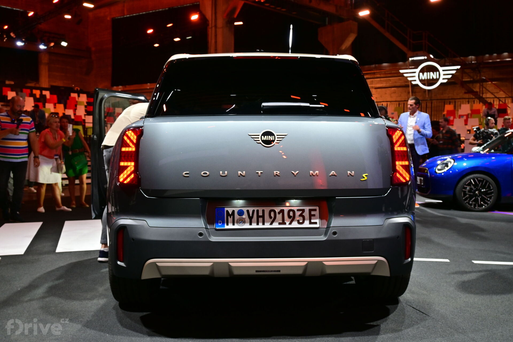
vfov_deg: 39.1
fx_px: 481
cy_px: 171
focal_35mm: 34
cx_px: 256
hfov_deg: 56.1
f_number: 5.6
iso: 250
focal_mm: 22.5
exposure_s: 1/40
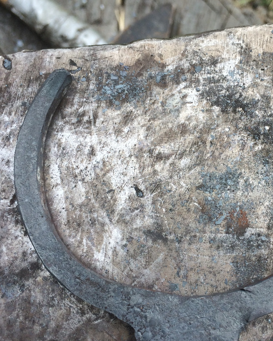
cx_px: 200
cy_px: 179
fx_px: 455
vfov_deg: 41.1
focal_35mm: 45
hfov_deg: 32.9
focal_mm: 4.15
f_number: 2.2
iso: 32
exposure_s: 1/1282
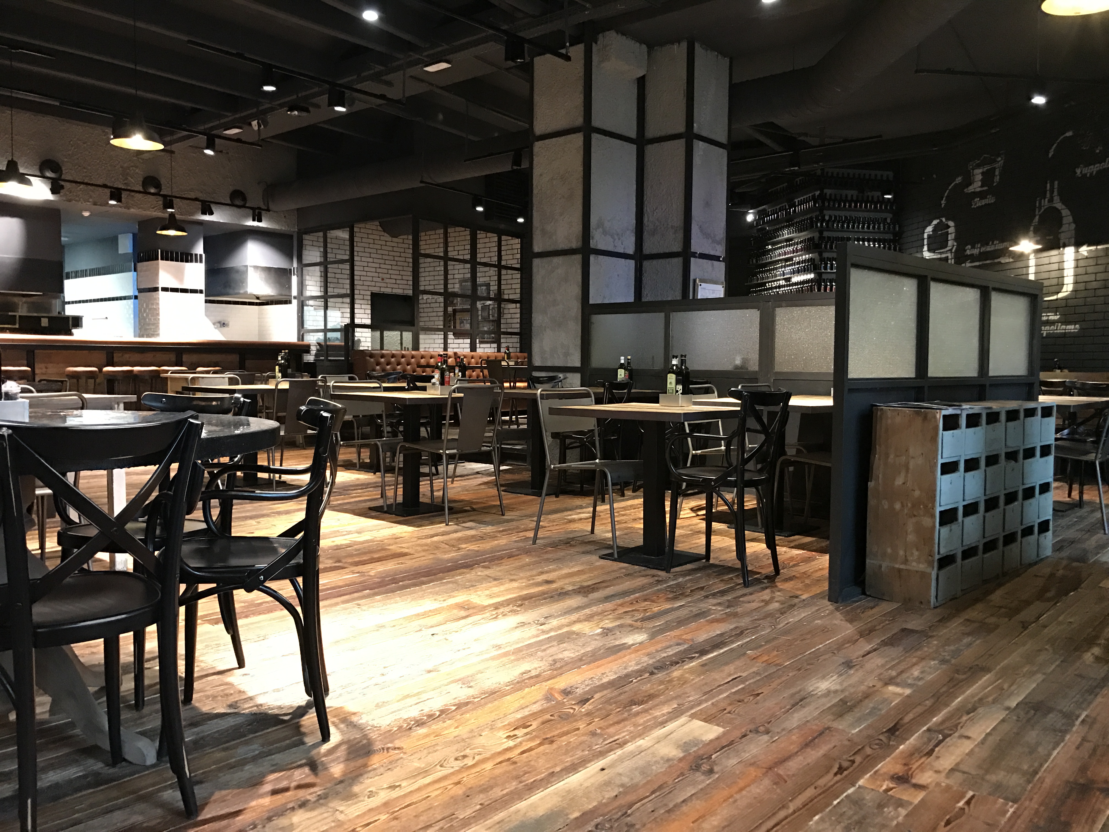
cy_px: 416
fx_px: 897
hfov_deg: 63.4
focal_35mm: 28
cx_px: 554
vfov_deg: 49.7
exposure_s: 1/13
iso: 100
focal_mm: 3.99
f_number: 1.8
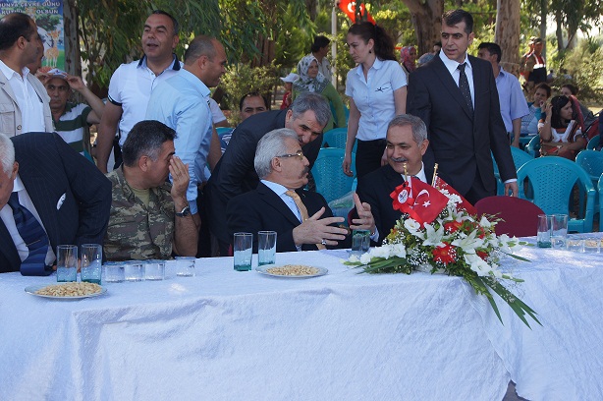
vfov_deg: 16.5
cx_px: 302
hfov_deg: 24.6
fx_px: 1380
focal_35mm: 82
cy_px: 200
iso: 100
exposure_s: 1/125
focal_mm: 55
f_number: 6.3
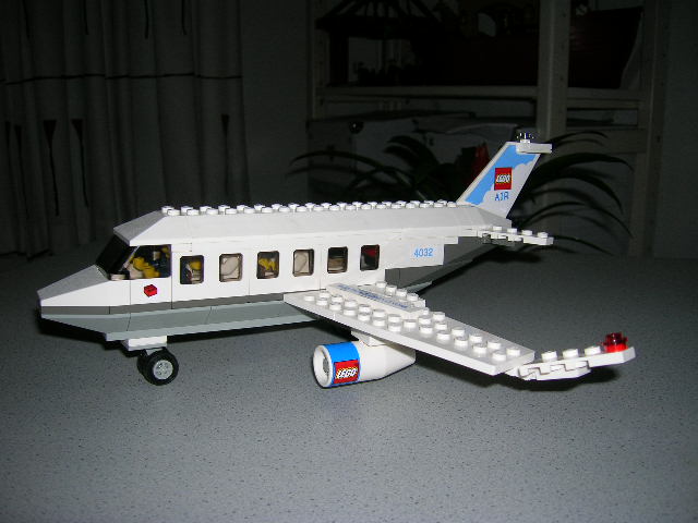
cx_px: 349
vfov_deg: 41.8
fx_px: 686
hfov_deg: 54.0
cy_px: 262
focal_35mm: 34
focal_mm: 5.7
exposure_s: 1/60.1
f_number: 2.9
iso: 50
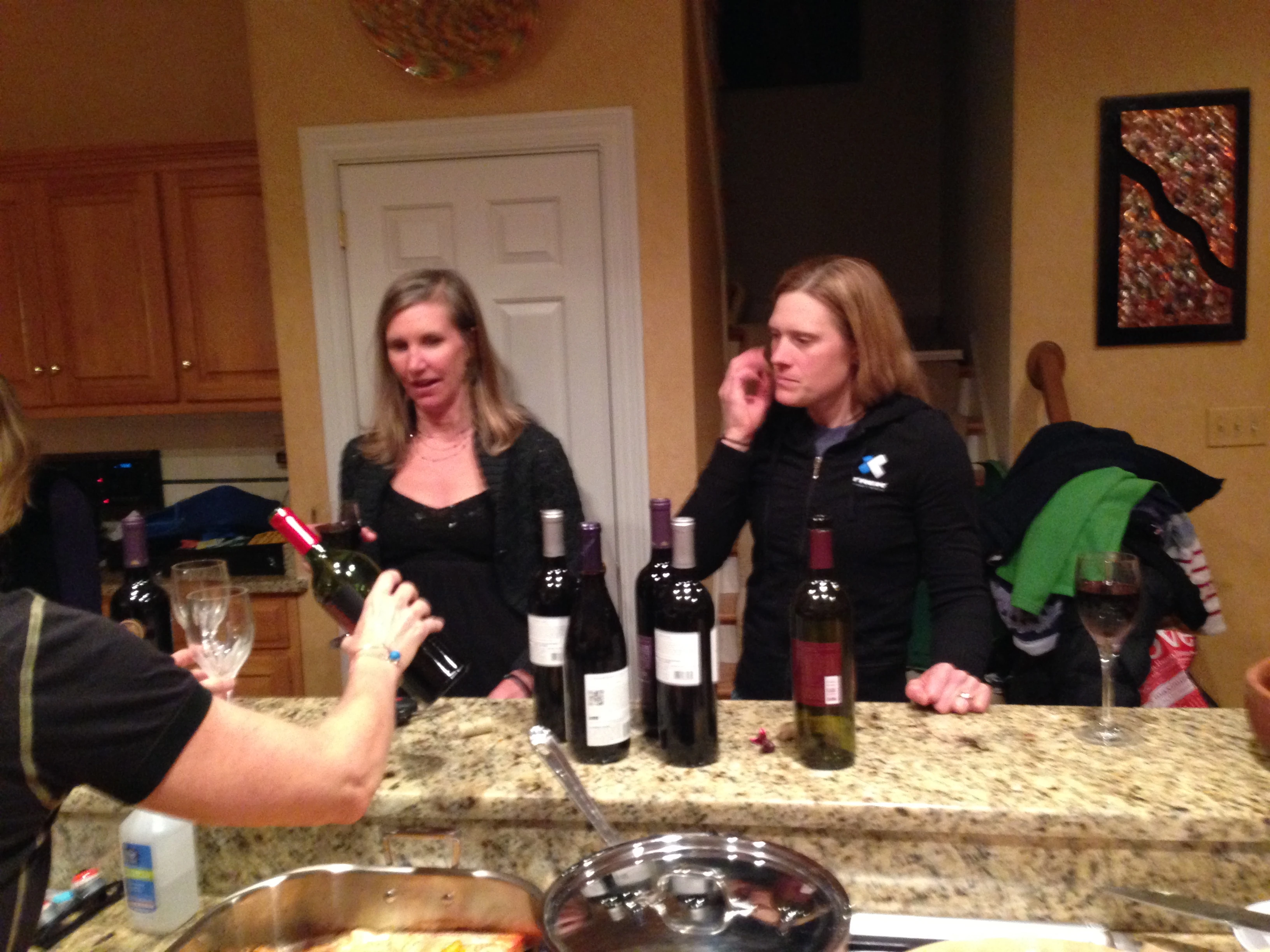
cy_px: 476
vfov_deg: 42.9
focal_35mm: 33
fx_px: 1211
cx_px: 635
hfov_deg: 55.4
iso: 500
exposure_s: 1/15
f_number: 2.4
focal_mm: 4.12
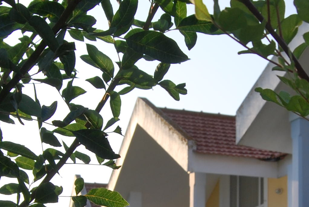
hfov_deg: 20.0
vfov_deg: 13.2
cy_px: 226
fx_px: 876
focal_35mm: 102
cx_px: 184
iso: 100
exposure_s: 1/250
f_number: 8
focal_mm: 18
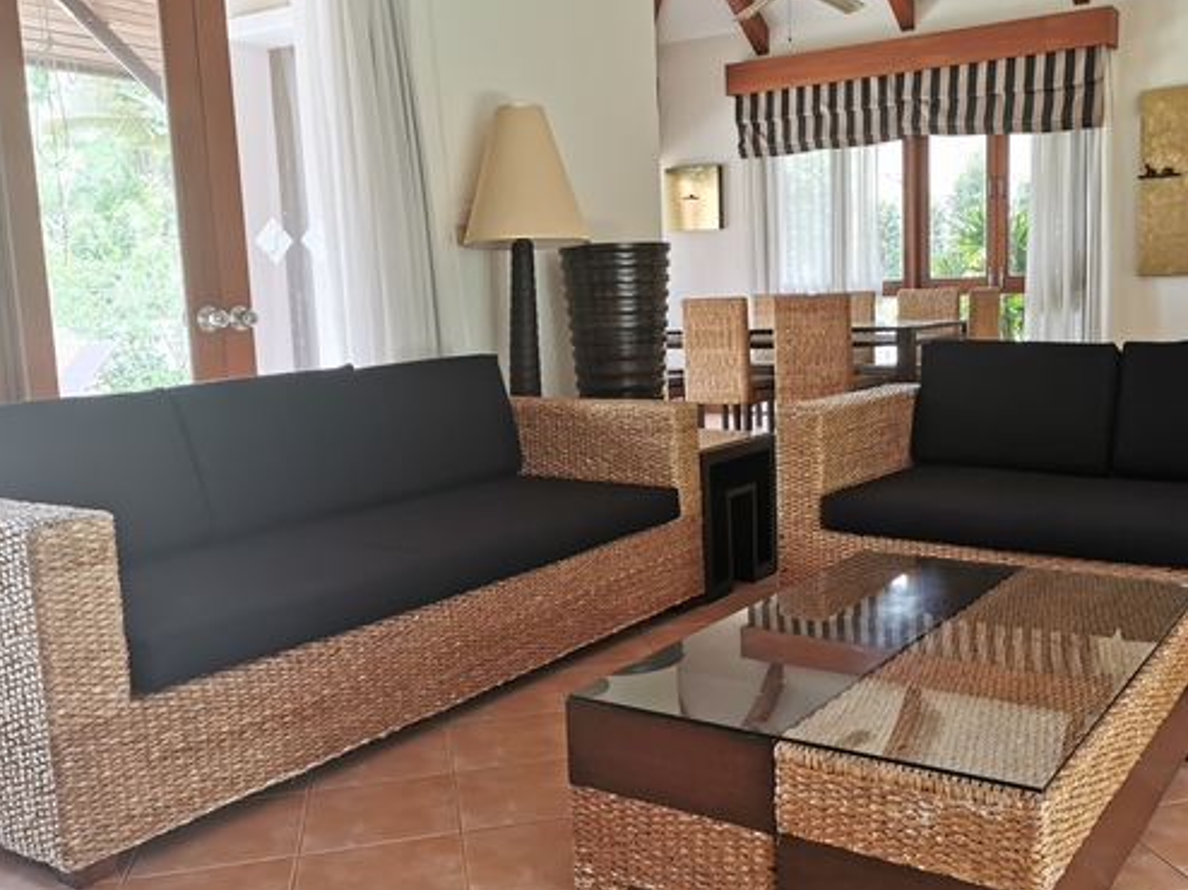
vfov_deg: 40.7
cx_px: 690
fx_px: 1201
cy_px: 443
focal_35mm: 35
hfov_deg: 52.4
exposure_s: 1/100
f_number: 1.8
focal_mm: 5.58
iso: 100
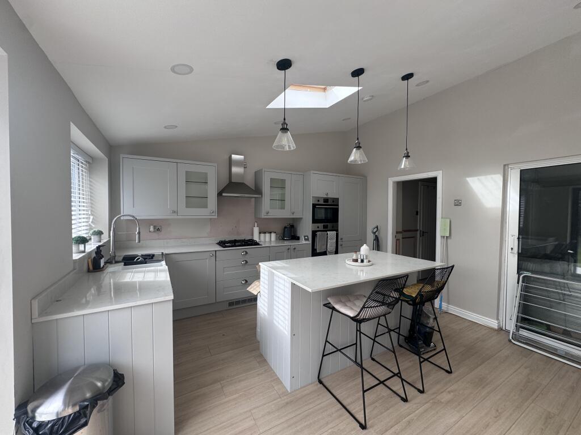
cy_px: 218
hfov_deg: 102.1
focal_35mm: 14
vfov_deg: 85.7
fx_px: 235
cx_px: 290
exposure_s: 1/99
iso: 50
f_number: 2.2
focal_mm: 2.22
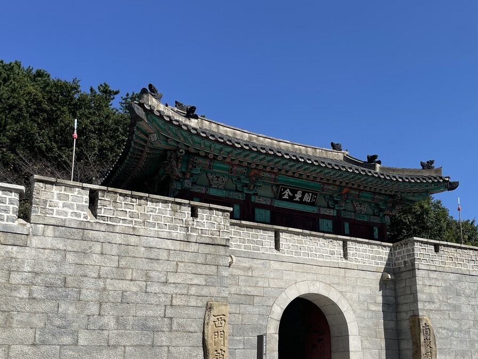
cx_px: 307
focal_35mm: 37
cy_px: 252
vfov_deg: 38.1
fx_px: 511
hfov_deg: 49.5
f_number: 1.6
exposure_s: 1/5291
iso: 32
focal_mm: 4.2
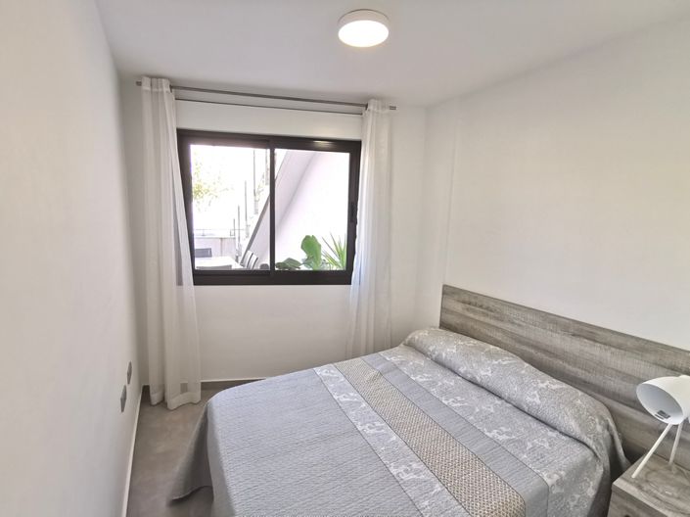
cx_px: 345
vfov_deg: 78.1
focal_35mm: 16
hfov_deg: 94.5
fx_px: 319
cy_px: 258
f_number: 2.2
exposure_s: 1/99.9
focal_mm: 2.35
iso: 50
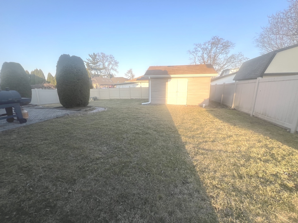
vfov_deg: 89.9
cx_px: 149
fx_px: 112
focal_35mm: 13
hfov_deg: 106.2
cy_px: 112
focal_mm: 1.57
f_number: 1.8
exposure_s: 1/431
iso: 32
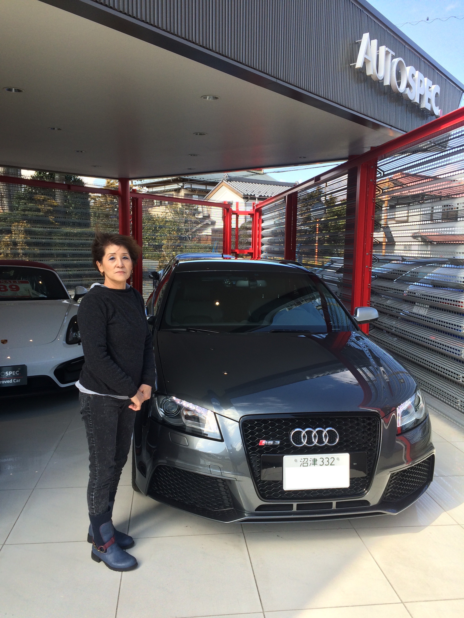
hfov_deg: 48.2
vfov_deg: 61.7
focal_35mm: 29
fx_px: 518
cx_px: 232
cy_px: 309
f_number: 2.2
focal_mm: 4.15
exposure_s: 1/494
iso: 32
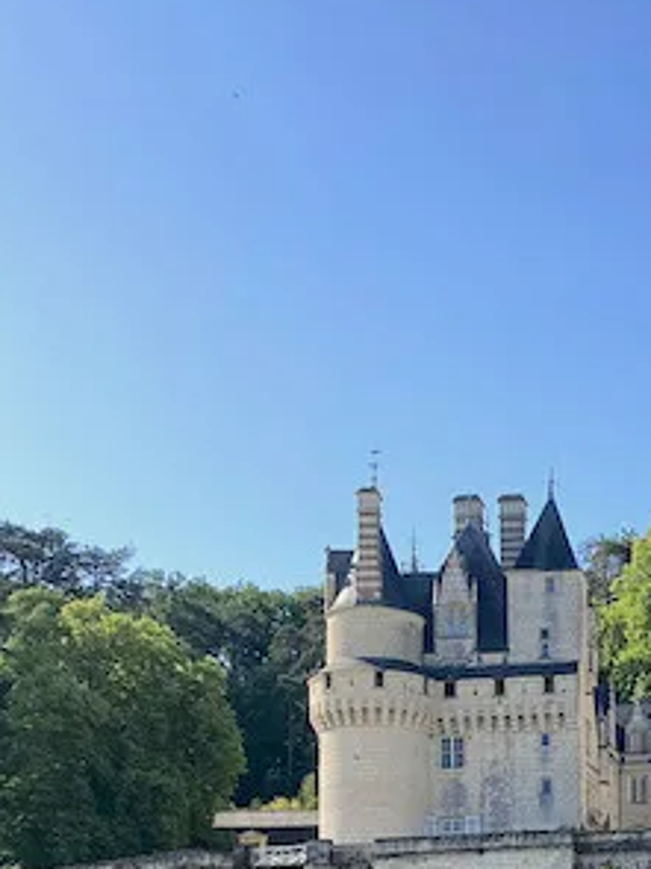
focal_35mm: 76
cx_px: 624
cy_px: 946
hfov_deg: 18.9
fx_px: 1907
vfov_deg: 24.1
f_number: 1.8
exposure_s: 1/827
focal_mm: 3.99
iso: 20
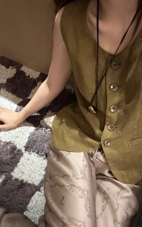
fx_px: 211
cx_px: 81
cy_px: 121
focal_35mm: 34
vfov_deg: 56.7
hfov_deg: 37.2
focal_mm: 2.69
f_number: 1.9
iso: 500
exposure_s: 1/20
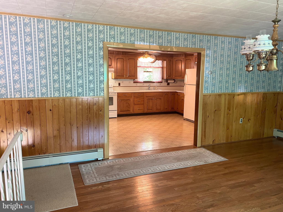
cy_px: 106
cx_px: 142
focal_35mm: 26
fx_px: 213
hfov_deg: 67.3
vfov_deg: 53.1
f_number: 1.8
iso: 200
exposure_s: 1/60
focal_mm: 4.25
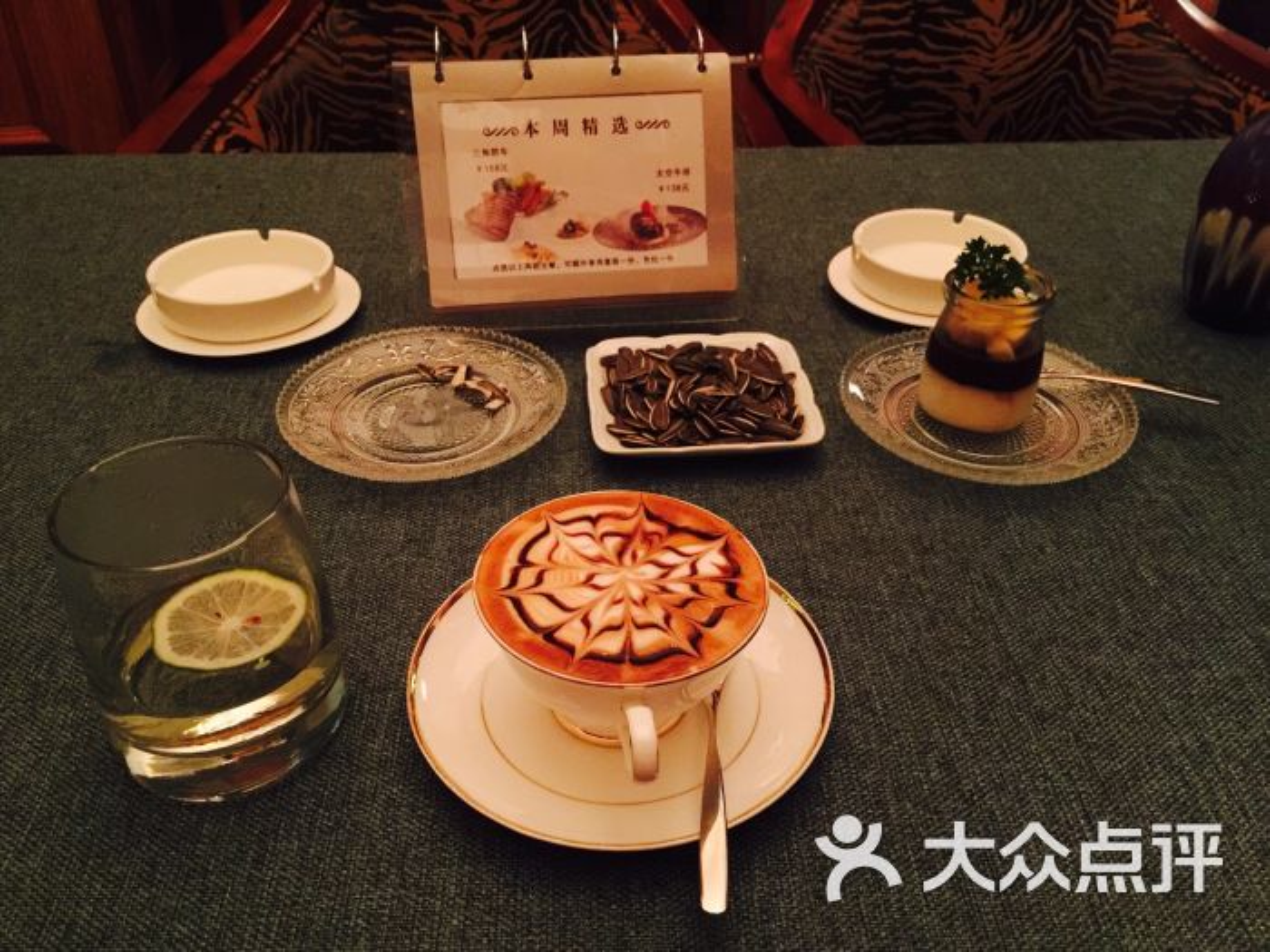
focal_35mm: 29
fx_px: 1064
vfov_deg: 48.2
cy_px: 476
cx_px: 635
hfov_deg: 61.7
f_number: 2.2
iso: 160
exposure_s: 1/4
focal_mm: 4.15
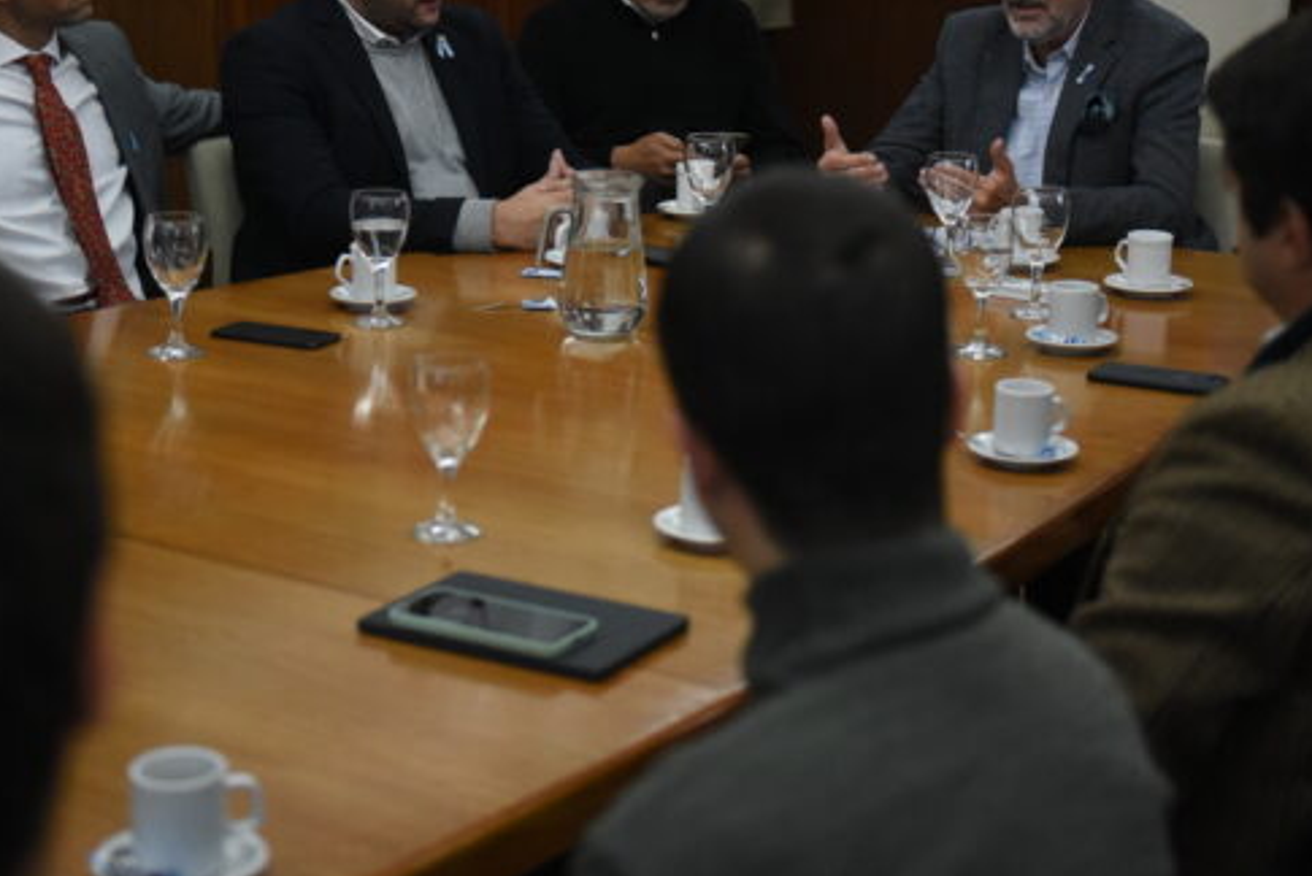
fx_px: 2771
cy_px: 258
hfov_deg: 26.6
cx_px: 630
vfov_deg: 17.9
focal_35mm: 76
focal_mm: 48
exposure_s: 1/500
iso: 3200
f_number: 2.8
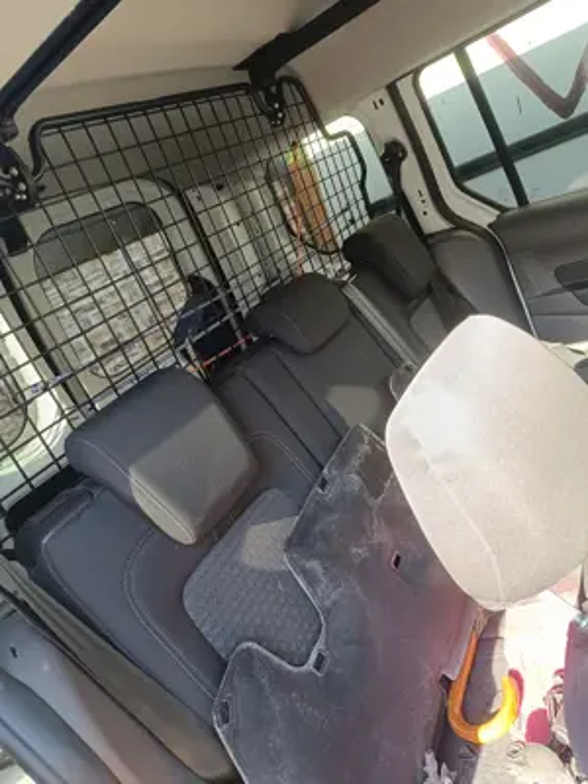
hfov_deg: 56.8
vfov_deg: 71.6
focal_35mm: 24
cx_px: 294
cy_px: 392
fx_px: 544
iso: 148
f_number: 1.88
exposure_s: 1/101
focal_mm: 5.59
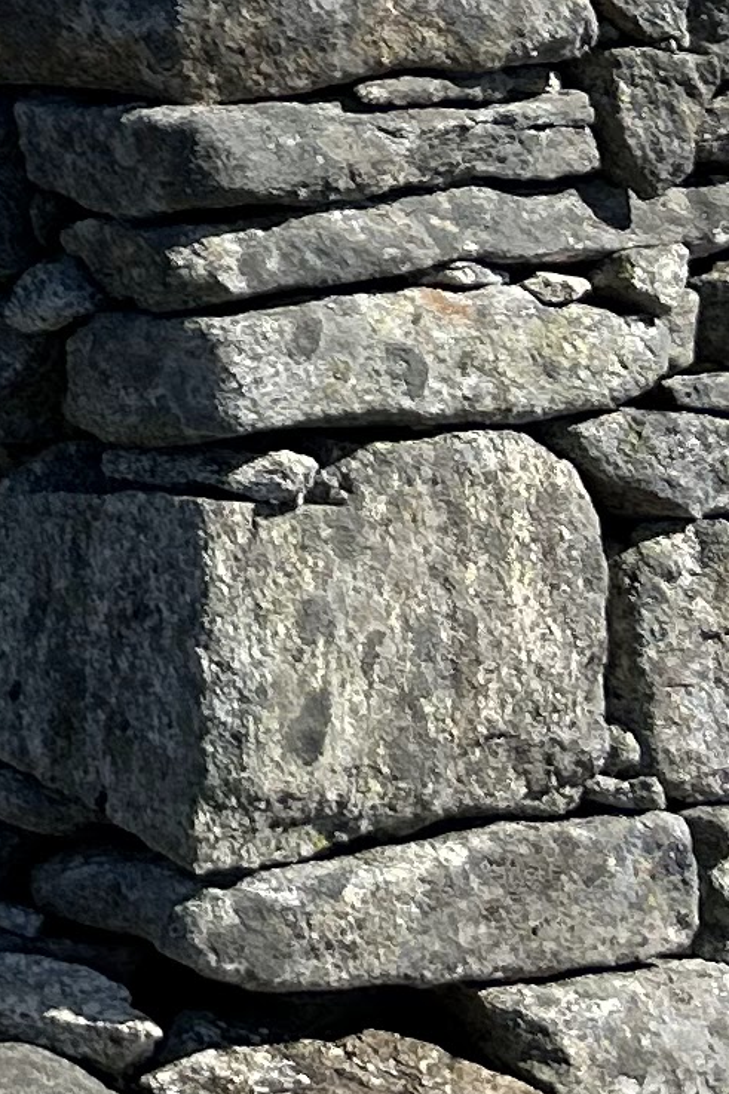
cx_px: -1694
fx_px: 4497
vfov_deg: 13.3
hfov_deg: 7.7
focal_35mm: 148
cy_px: -383
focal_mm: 5.7
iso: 50
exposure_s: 1/5319
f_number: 1.5
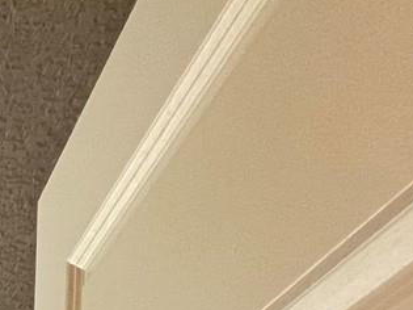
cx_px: -303
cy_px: 758
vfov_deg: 14.3
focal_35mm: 66
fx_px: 787
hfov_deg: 21.2
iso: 200
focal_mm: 1.57
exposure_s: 1/60
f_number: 1.8
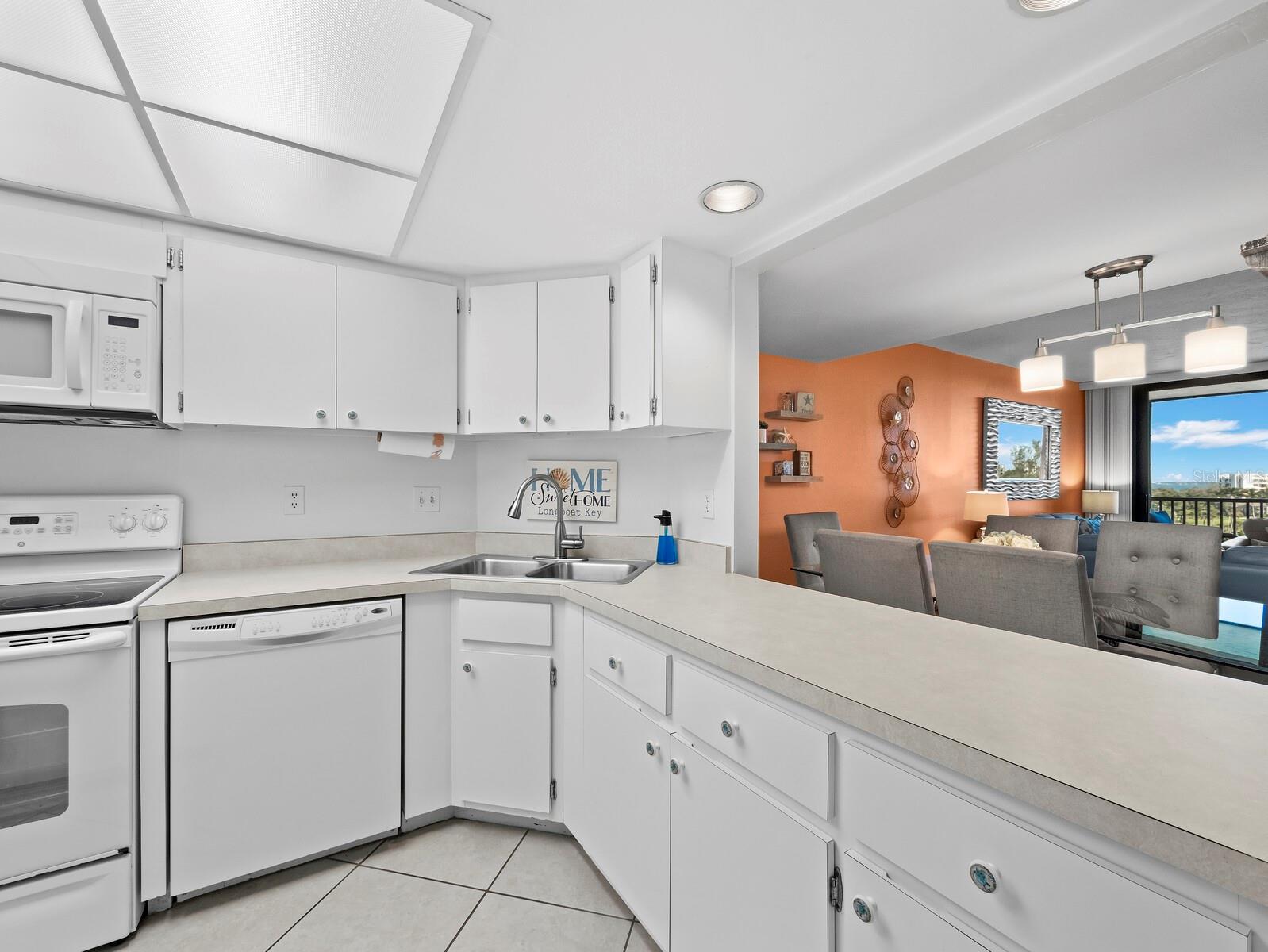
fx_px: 513
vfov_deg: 85.7
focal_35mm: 14
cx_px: 634
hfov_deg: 102.0
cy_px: 476
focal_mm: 7
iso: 320
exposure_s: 1/3
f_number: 11
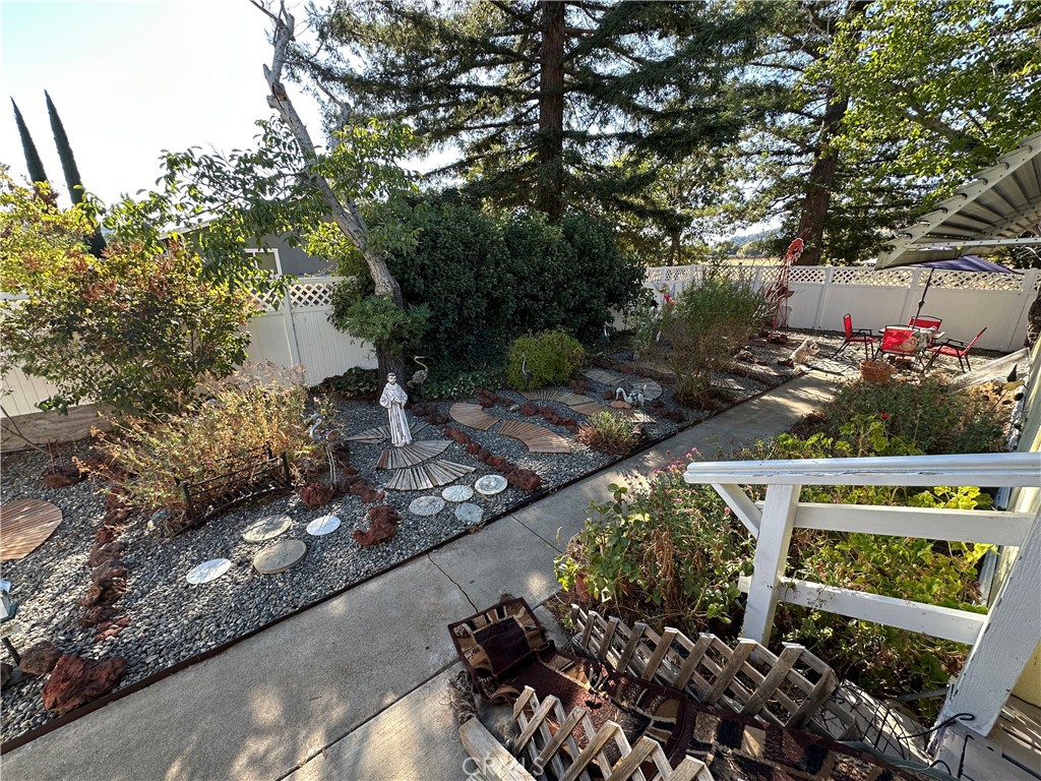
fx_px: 421
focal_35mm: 14
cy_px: 390
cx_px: 520
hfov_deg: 102.1
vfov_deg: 85.7
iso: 40
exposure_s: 1/167
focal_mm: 2.22
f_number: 2.2
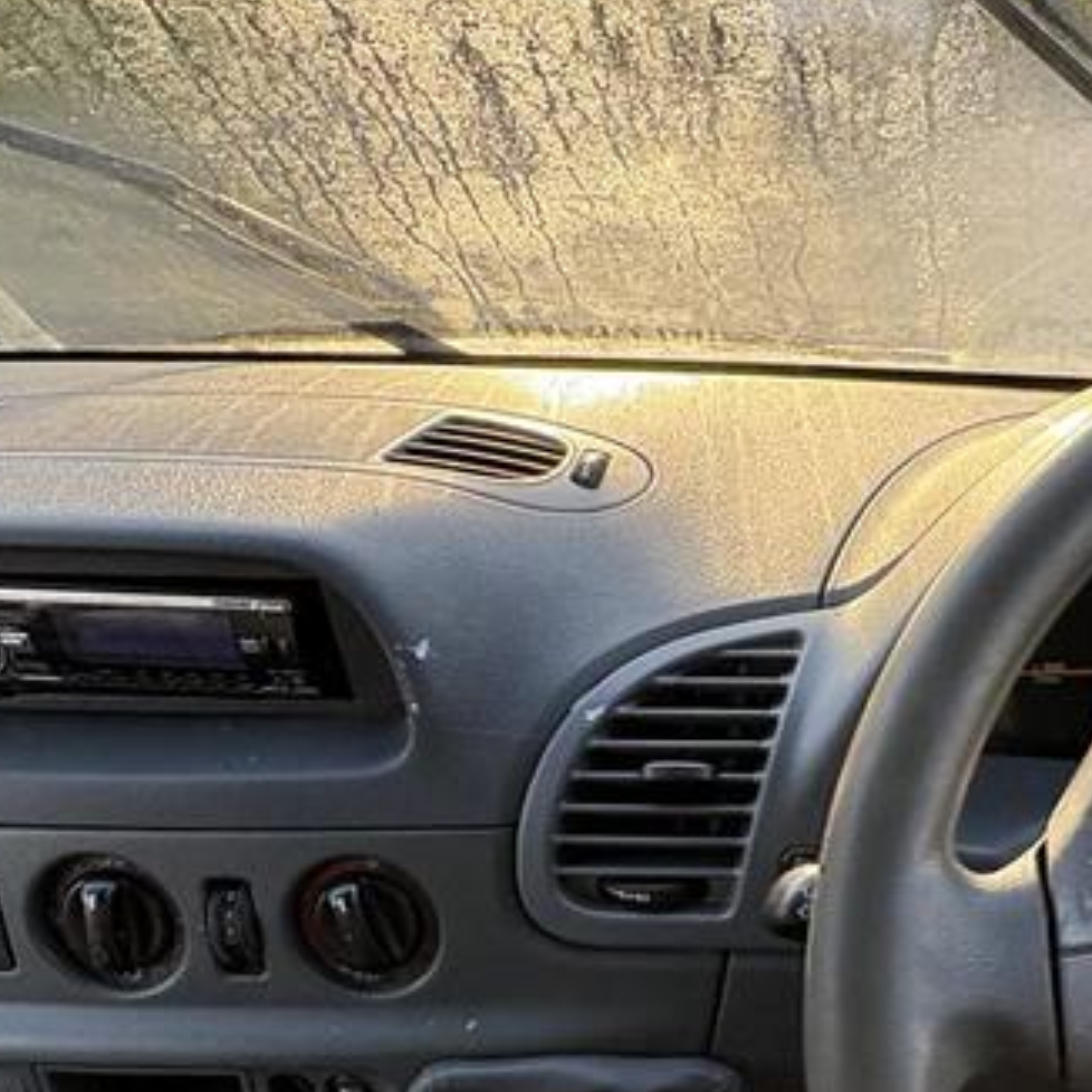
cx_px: 914
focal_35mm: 34
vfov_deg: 46.8
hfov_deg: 45.3
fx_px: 1213
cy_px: 811
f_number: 2.2
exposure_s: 1/99
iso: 125
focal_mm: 2.22
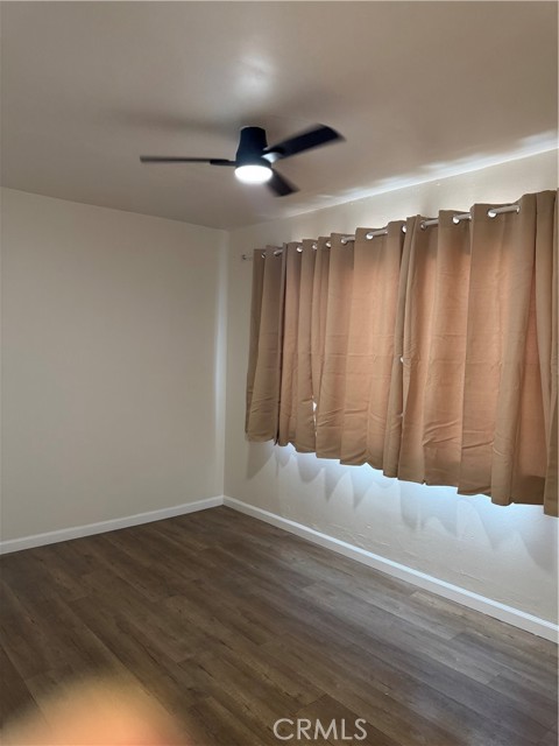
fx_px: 517
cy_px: 373
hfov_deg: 56.8
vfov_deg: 71.6
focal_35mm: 24
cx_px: 280
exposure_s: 1/60
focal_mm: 6.76
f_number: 1.78
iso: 250
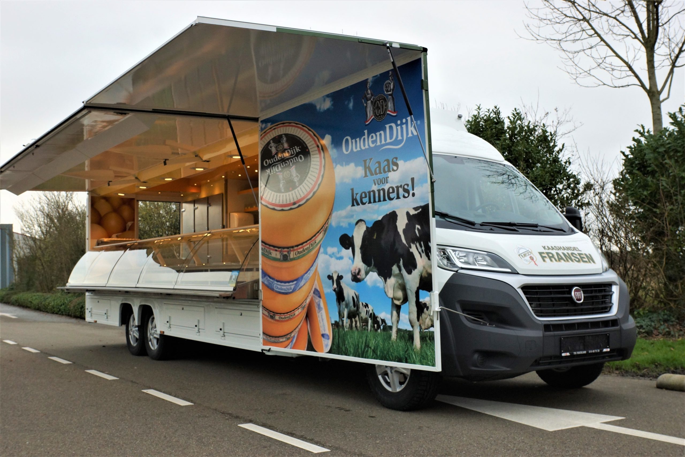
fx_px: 742
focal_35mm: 39
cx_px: 342
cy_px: 228
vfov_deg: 34.2
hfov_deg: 49.6
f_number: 8
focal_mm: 26
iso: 400
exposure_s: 1/250
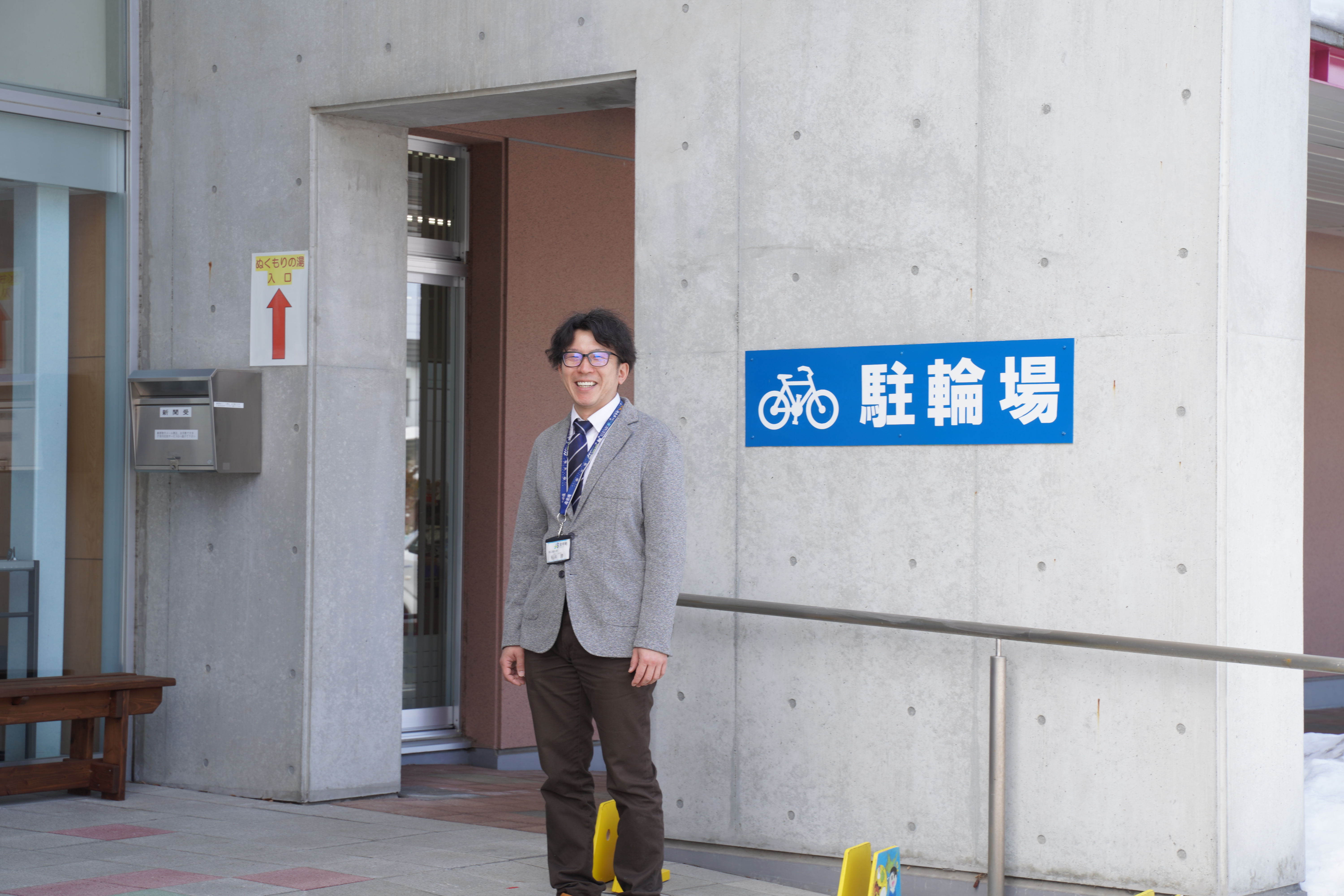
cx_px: 672
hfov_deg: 27.0
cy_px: 448
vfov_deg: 18.2
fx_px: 2800
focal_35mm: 75
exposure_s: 1/50
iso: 100
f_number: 9
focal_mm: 75
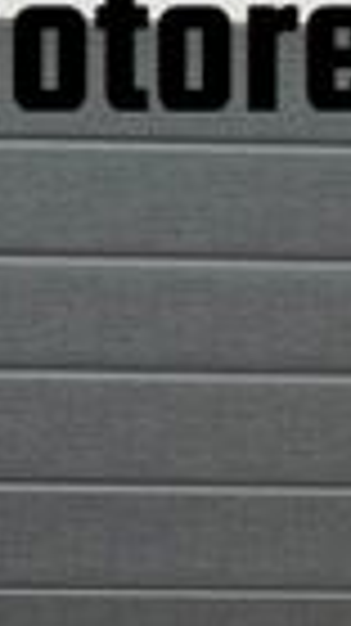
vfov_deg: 8.8
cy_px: 892
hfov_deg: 4.7
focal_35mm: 240
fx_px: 3978
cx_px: 1328
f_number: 1.78
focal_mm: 6.76
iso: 80
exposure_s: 1/917
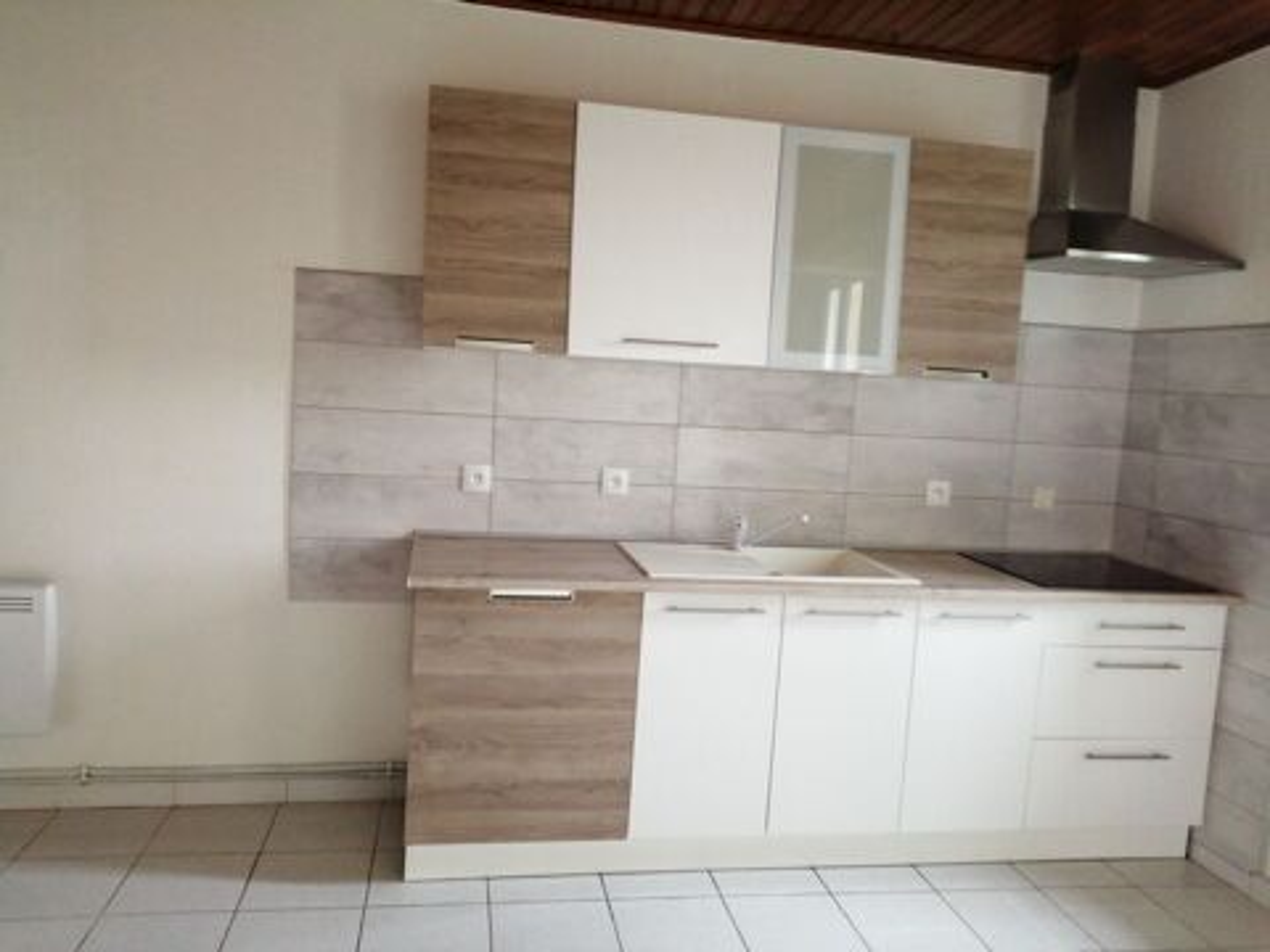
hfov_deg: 67.3
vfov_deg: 53.1
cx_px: 635
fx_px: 954
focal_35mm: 26
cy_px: 476
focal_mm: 3.62
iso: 250
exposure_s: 1/33.3
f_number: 1.8
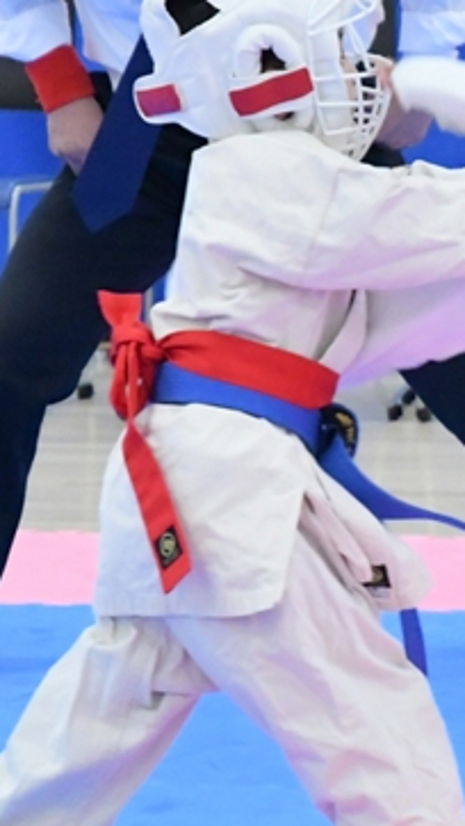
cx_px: 431
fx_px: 9125
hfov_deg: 2.9
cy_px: 359
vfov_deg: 5.2
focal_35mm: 417
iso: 6400
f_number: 4
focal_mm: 75
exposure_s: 1/500
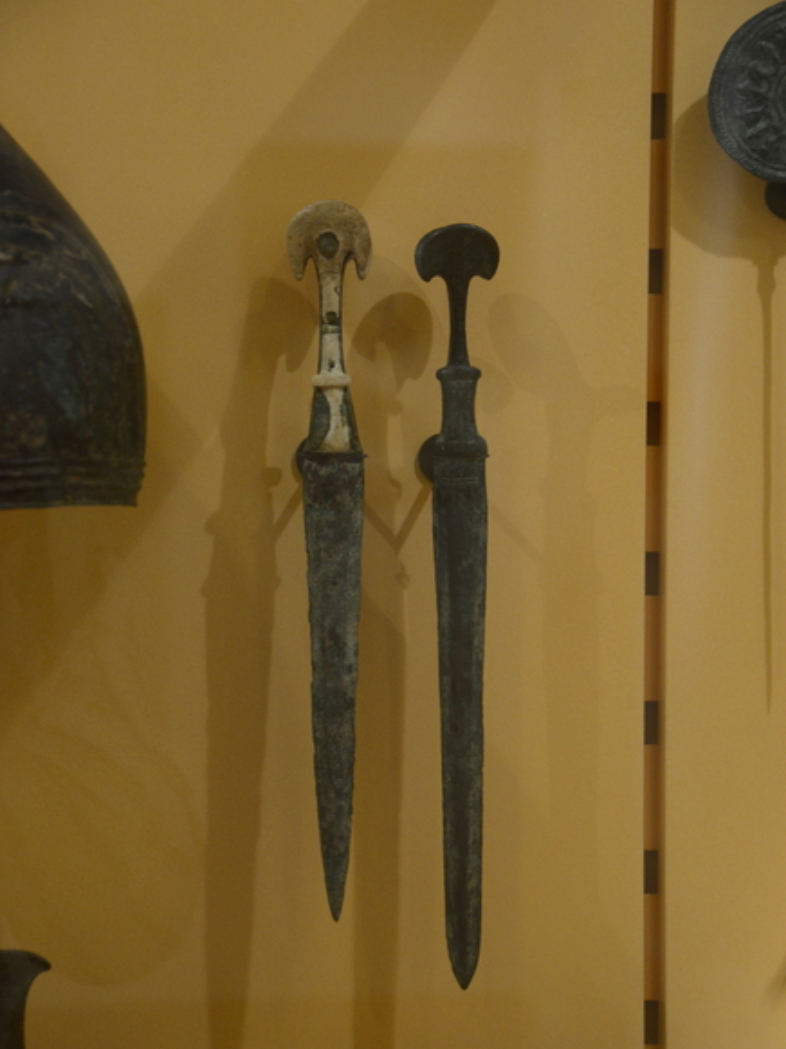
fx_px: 3484
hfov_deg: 12.9
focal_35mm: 115
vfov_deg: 17.1
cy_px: 535
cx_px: 391
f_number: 5
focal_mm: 70
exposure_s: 1/60
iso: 1000
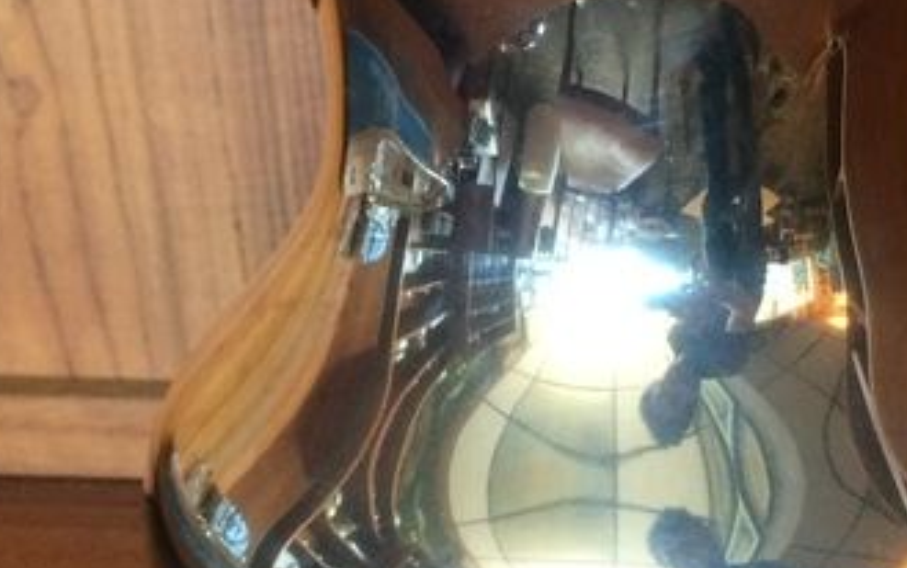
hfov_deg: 23.8
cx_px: 538
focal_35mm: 87
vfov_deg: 15.0
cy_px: 343
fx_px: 2152
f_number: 2.2
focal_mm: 4.12
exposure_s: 1/30
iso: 160
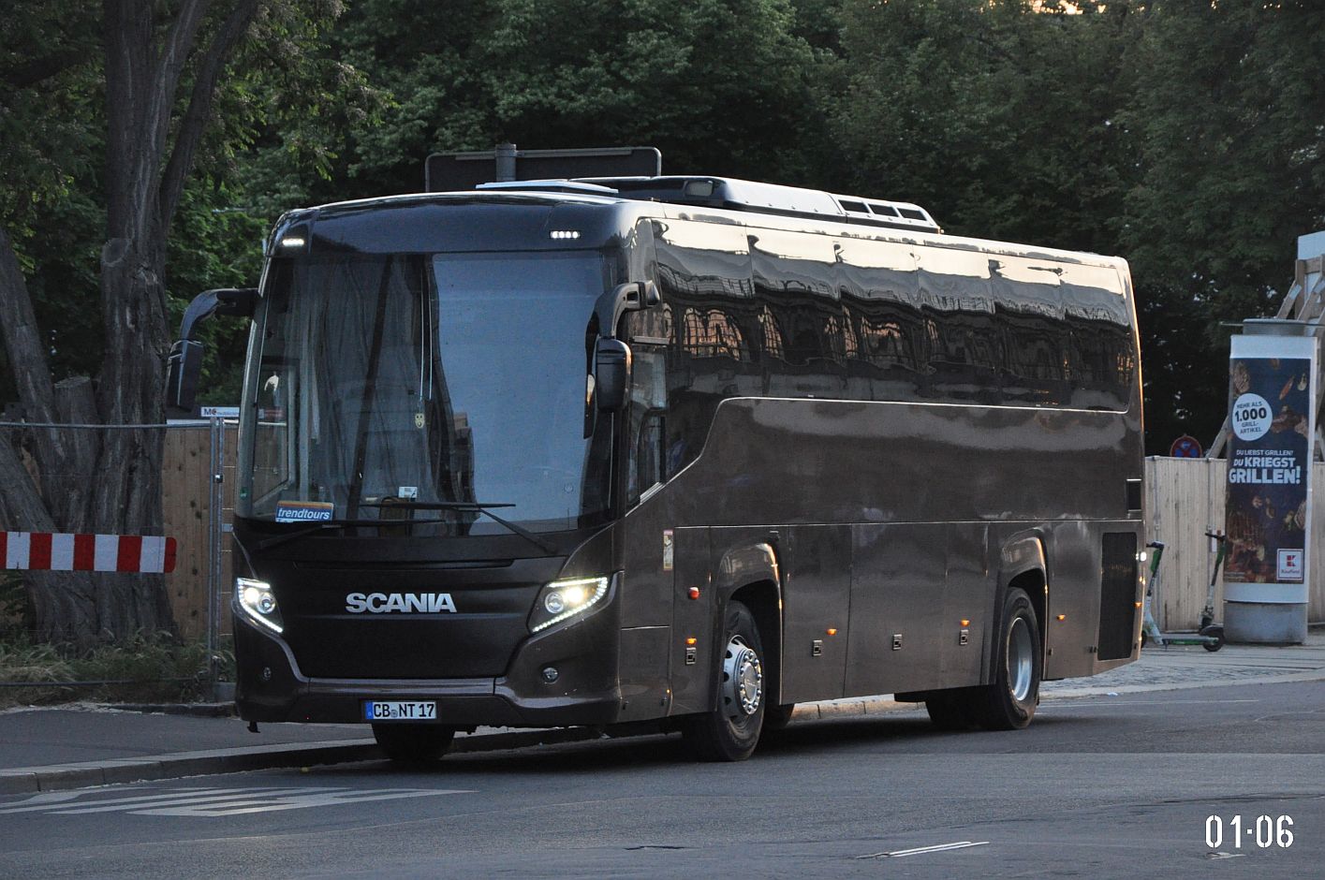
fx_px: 5790
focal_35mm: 158
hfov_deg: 13.1
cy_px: 440
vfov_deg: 8.7
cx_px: 662
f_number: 5.6
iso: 1600
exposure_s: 1/100
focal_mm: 105
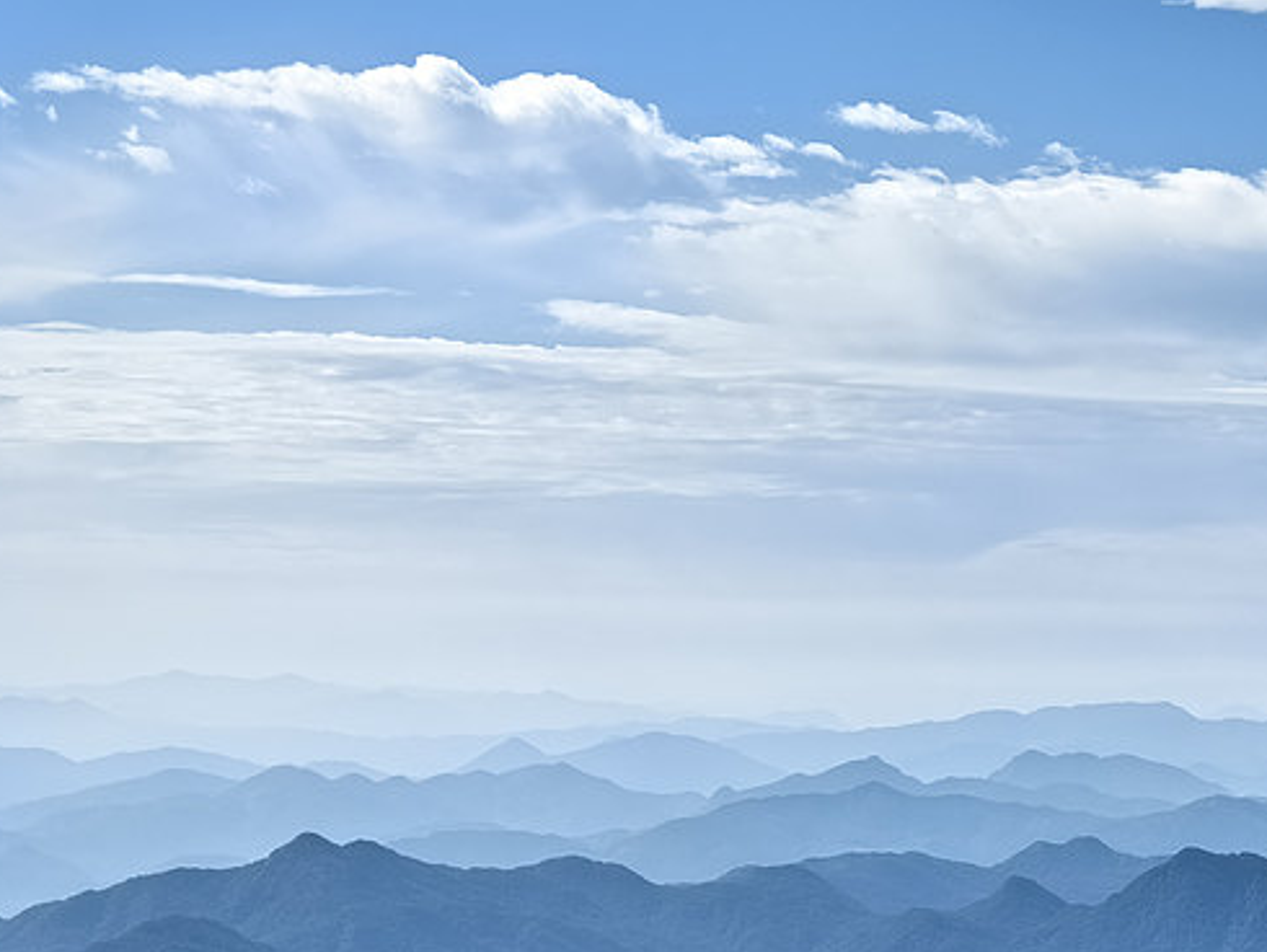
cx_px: 1016
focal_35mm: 155
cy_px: 559
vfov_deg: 9.6
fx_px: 5676
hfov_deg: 12.7
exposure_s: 1/2179
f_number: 2.1
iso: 50
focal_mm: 15
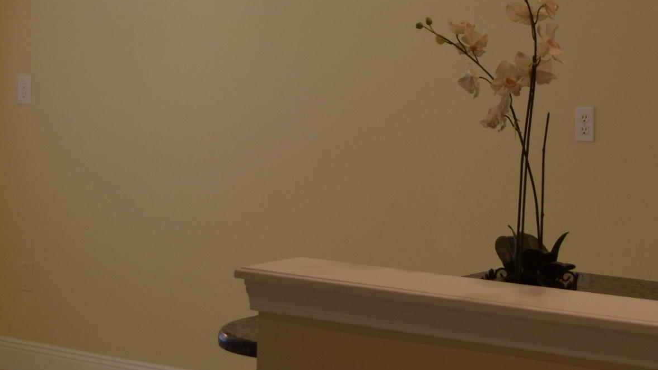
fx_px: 1890
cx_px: 405
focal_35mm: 108
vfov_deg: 11.1
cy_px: -21
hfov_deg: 19.7
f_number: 5
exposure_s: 1/100
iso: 400
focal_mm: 27
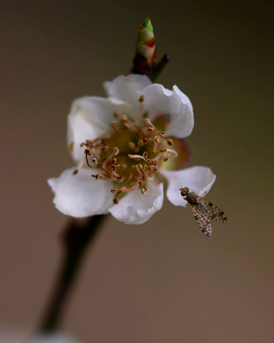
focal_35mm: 224
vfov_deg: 8.6
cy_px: 172
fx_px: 2268
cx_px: 100
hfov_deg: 6.9
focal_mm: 105
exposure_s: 1/180
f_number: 5.6
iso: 100
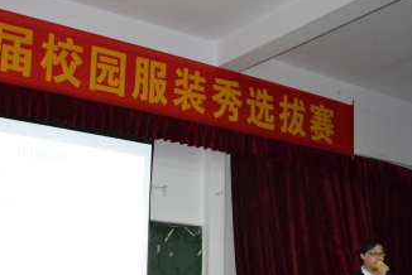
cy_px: 227
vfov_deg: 23.1
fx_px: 663
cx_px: 173
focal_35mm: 58
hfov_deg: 34.4
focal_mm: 21
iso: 3200
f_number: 3.8
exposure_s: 1/60
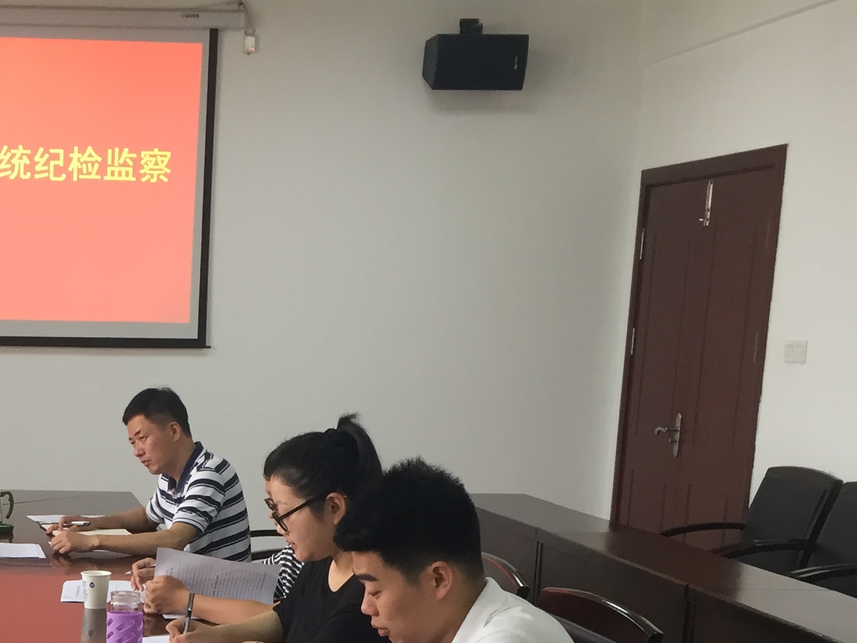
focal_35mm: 70
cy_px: 689
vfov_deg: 20.2
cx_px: 22
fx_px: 1733
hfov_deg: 26.5
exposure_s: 1/33
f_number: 2.2
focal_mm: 4.15
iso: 80
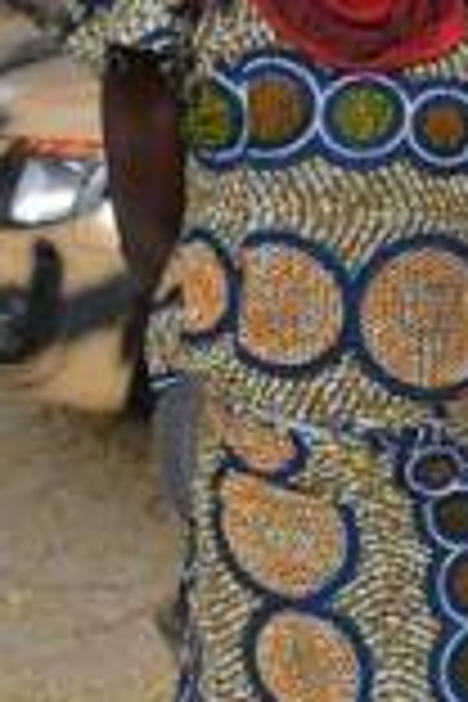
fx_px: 2184
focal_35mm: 112
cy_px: 459
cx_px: 380
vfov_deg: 18.2
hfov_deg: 12.2
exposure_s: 1/125
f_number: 5.6
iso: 180
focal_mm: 26
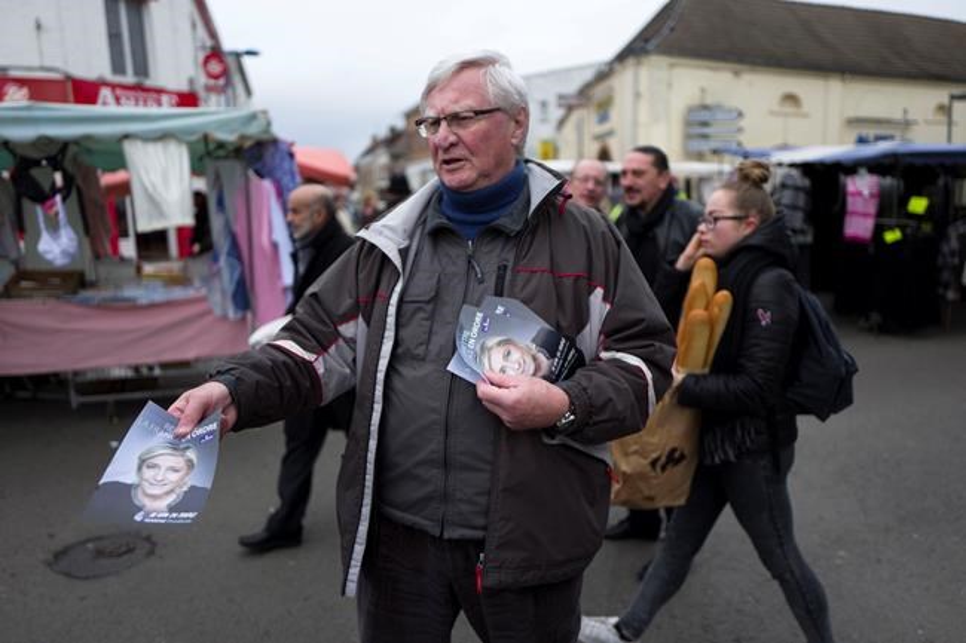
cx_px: 483
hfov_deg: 65.5
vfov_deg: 46.4
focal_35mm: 28
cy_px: 322
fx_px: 751
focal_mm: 28
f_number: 1.7
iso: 400
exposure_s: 1/8000
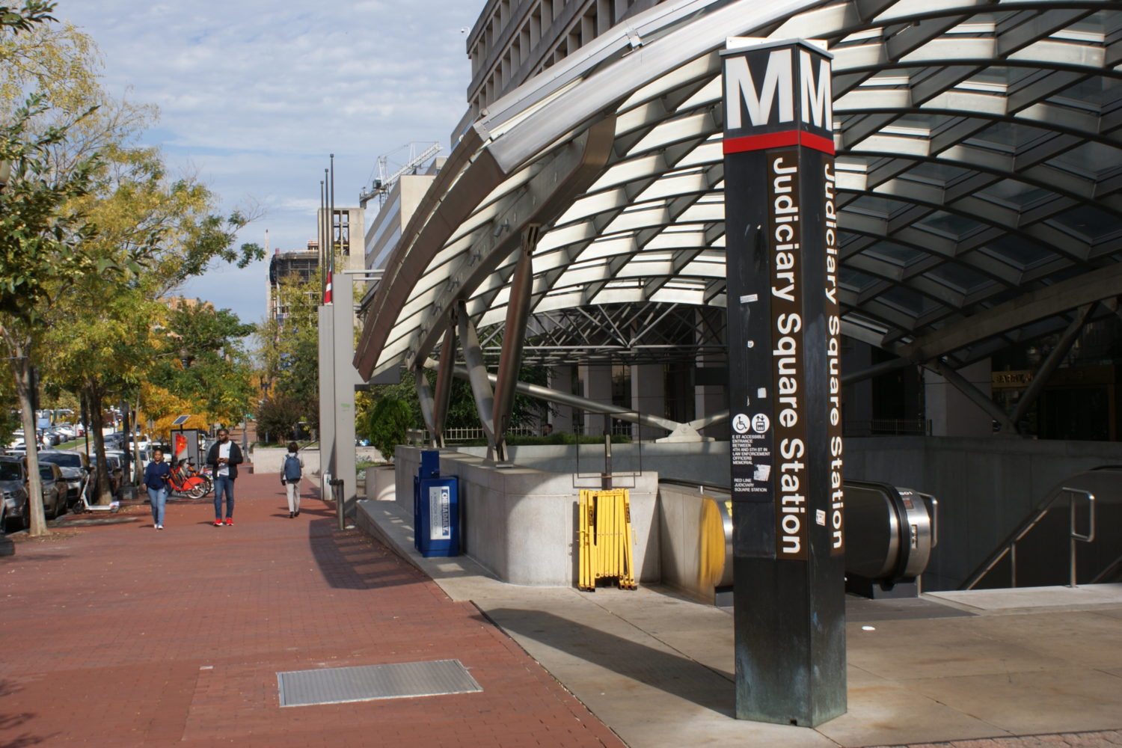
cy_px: 374
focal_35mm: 45
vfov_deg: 29.9
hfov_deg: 43.6
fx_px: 1402
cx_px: 561
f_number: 9
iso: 100
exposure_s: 1/250
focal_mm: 30
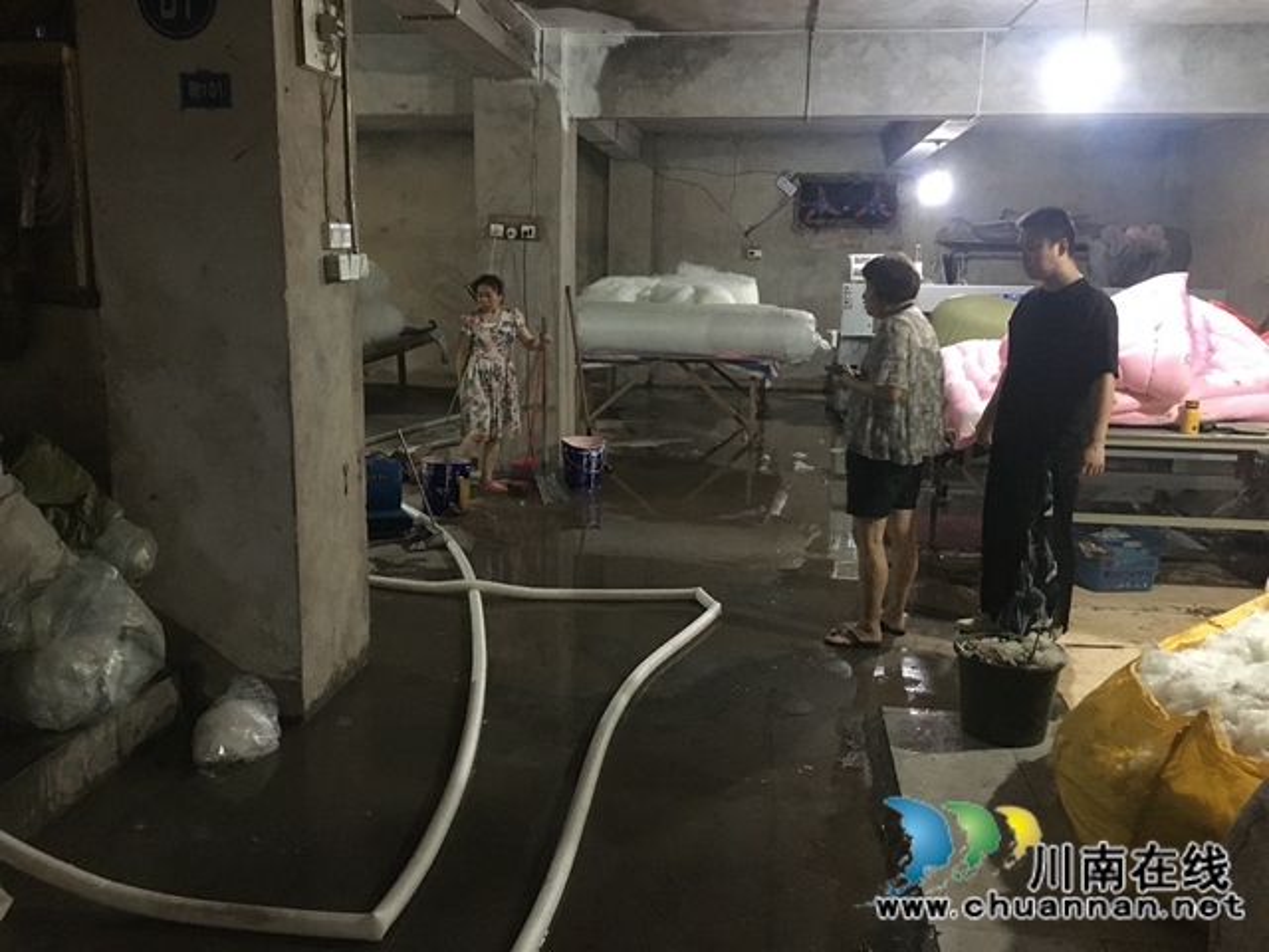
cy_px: 476
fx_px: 1063
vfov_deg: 48.2
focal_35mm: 29
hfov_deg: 61.7
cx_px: 634
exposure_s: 1/17
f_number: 2.2
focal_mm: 4.15
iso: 320
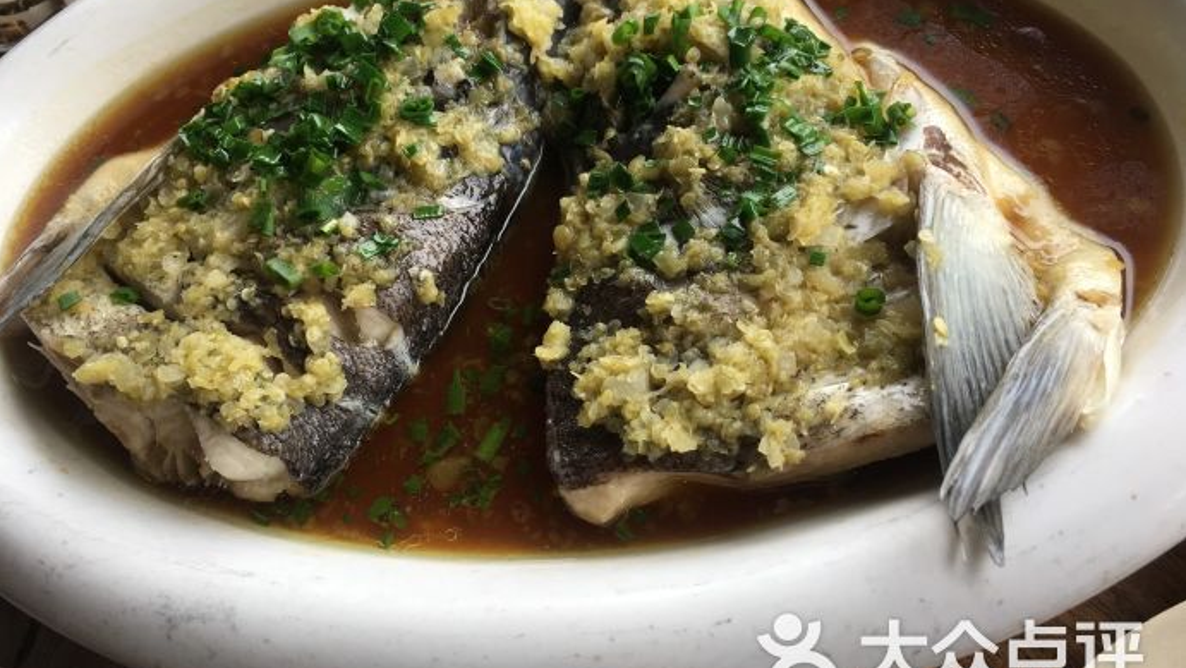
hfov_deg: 61.0
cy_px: 293
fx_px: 1007
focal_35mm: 32
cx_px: 587
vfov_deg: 36.6
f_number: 2.2
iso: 32
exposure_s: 1/100
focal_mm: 4.15
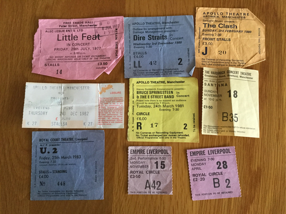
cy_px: 107
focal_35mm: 31
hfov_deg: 58.4
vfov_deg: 45.4
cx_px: 143
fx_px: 256
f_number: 2.4
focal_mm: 3.3
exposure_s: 1/33
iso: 200
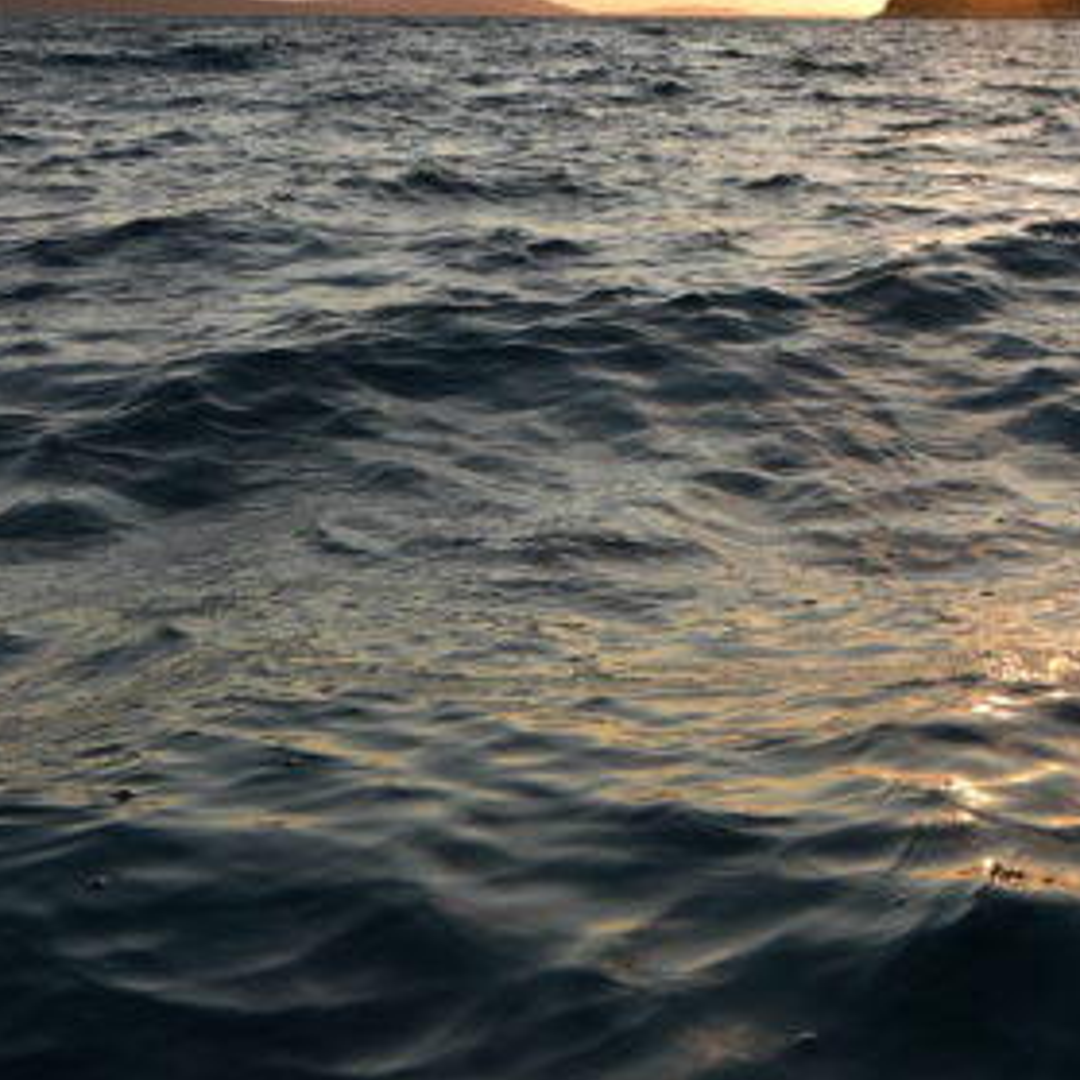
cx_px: 933
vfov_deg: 30.9
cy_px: -62
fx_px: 1765
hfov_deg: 32.6
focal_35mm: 50
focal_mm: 16
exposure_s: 1/320
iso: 100
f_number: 4.5
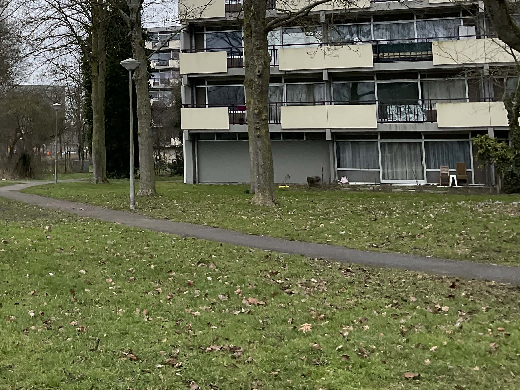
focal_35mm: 56
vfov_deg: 25.2
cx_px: 89
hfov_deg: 33.2
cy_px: 28
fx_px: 841
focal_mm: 3
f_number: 1.8
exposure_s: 1/962
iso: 16
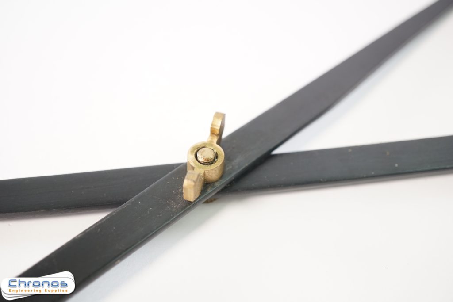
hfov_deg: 43.6
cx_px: 226
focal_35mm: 45
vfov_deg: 29.9
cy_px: 151
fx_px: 566
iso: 640
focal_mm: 30
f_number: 4.5
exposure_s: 1/320
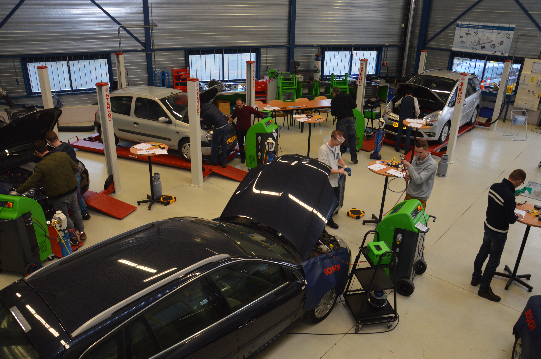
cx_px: 270
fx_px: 405
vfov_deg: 47.8
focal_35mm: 27
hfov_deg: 67.4
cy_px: 180
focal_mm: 18
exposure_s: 1/60
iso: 400
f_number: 4
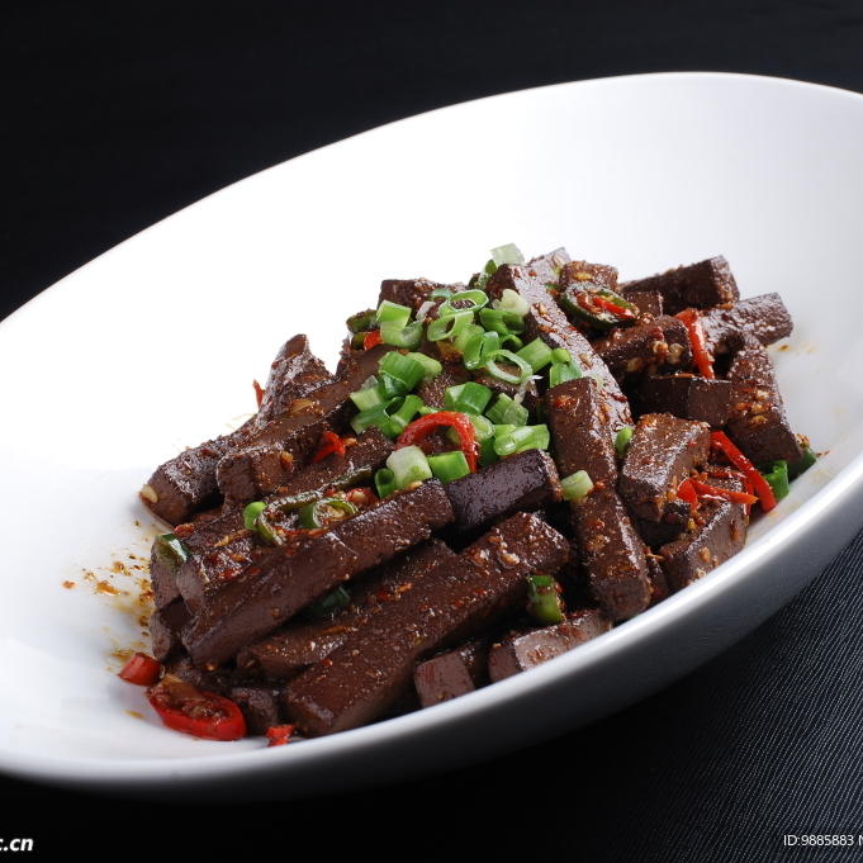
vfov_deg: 18.1
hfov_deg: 18.1
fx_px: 2708
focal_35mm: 96
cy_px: 432
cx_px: 414
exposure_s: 1/160
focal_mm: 50
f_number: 14
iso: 100
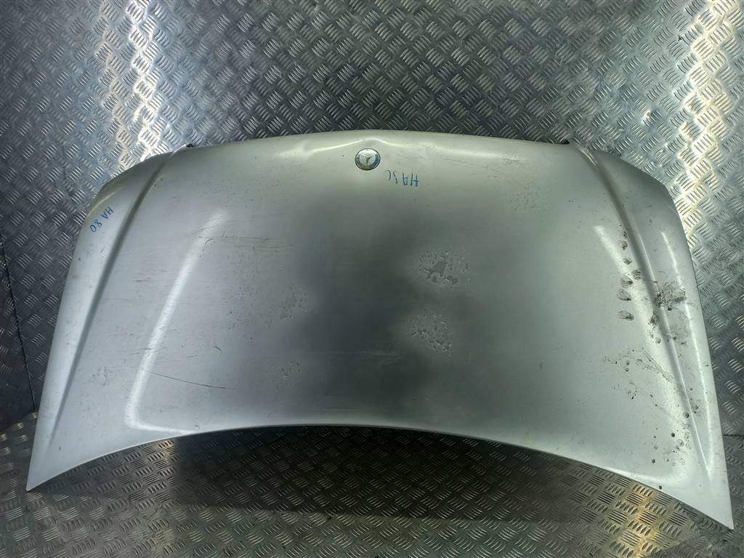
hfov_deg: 69.4
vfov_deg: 54.9
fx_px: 537
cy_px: 279
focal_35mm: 25
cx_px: 372
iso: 40
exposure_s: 1/100
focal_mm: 4.6
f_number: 1.8
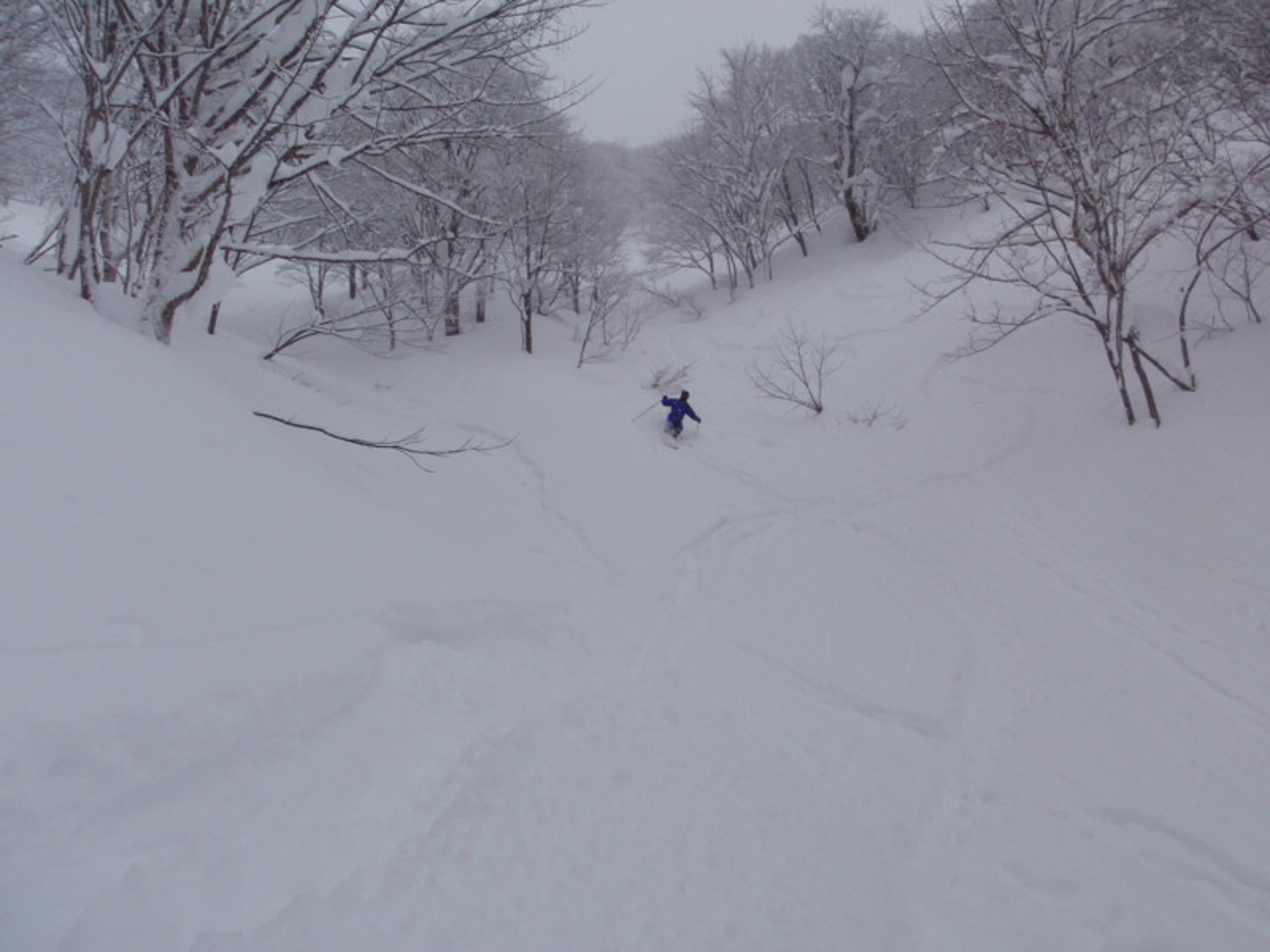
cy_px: 476
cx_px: 635
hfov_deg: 63.4
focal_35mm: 28
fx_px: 1027
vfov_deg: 49.7
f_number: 5
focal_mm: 5
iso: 64
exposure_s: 1/800
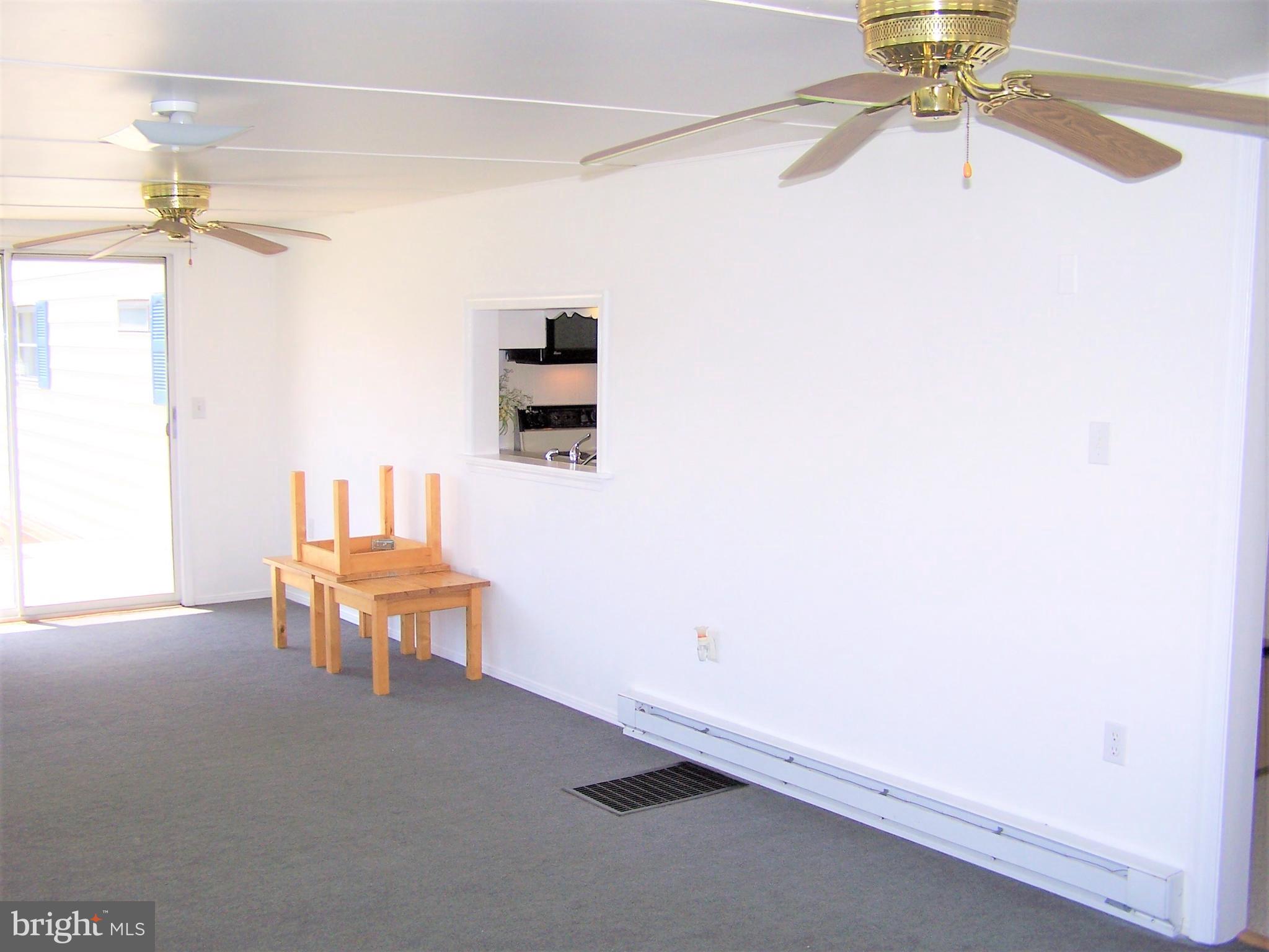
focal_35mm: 38
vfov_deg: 37.7
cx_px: 634
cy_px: 476
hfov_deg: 49.0
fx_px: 1393
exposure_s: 1/180
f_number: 2.8
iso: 80
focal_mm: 6.3
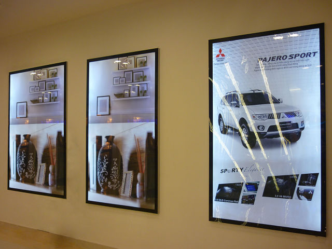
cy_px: 124
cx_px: 166
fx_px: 317
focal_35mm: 33
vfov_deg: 42.9
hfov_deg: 55.4
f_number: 2.8
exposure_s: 1/30
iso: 125
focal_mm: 5.5
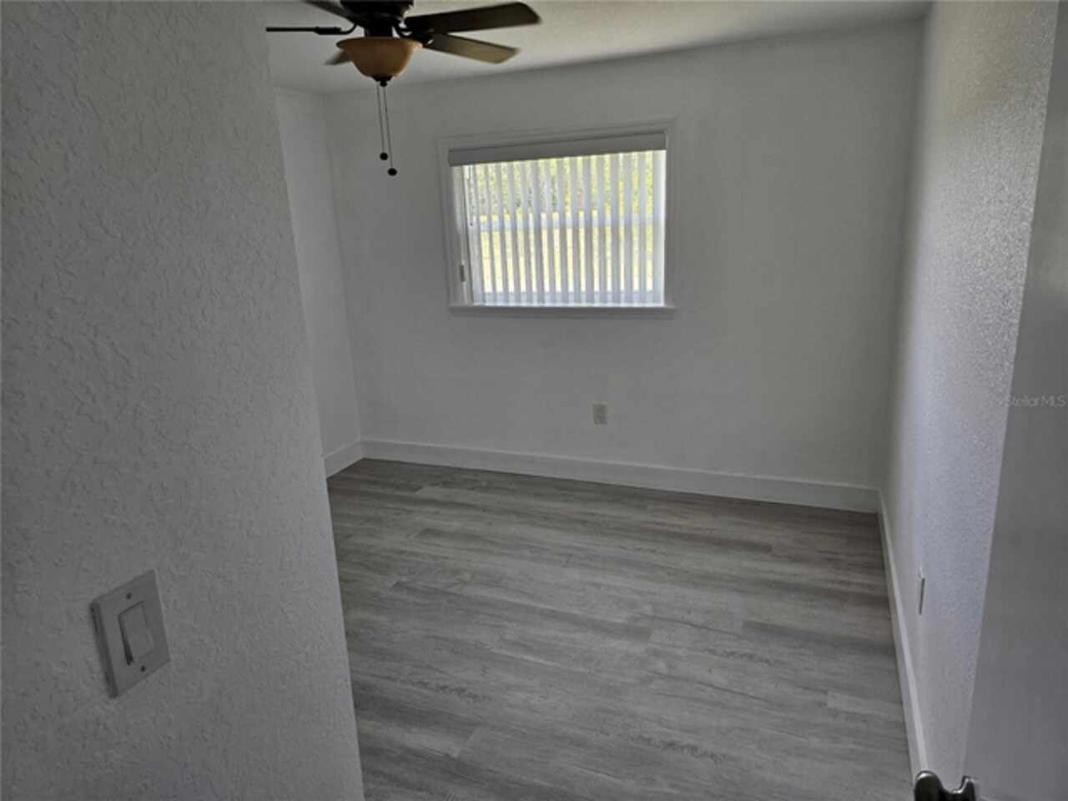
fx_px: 710
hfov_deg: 73.9
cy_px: 400
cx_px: 534
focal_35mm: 23
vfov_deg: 58.9
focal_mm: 6.3
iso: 125
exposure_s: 1/120
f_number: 1.7
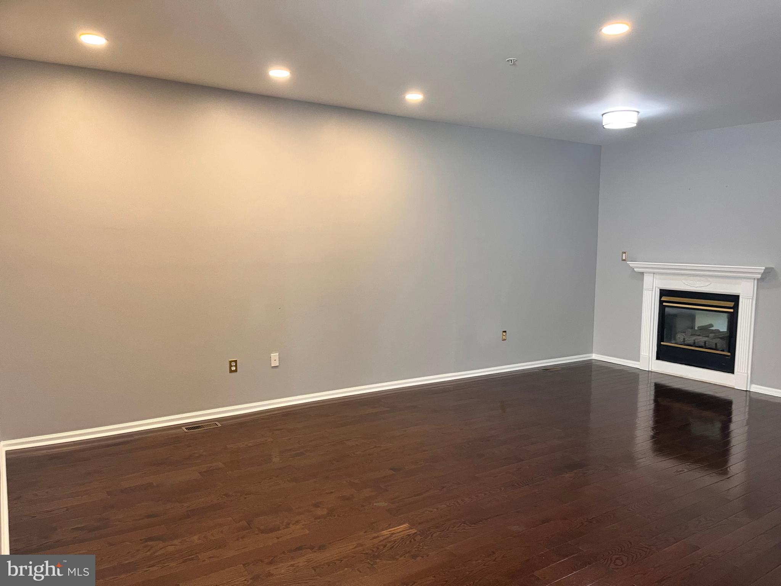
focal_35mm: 26
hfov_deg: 67.3
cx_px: 390
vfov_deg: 53.1
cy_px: 293
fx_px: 587
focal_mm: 5.1
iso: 100
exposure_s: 1/60
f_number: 1.6
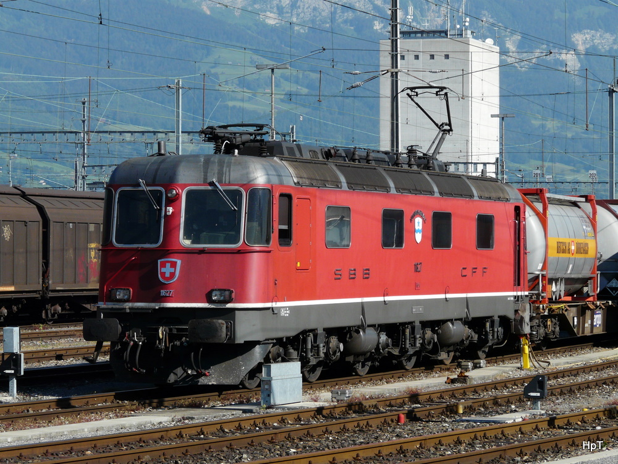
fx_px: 2749
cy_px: 232
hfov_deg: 12.8
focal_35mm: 154
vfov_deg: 9.6
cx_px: 309
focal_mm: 25.3
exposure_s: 1/500
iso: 100
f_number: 5.6
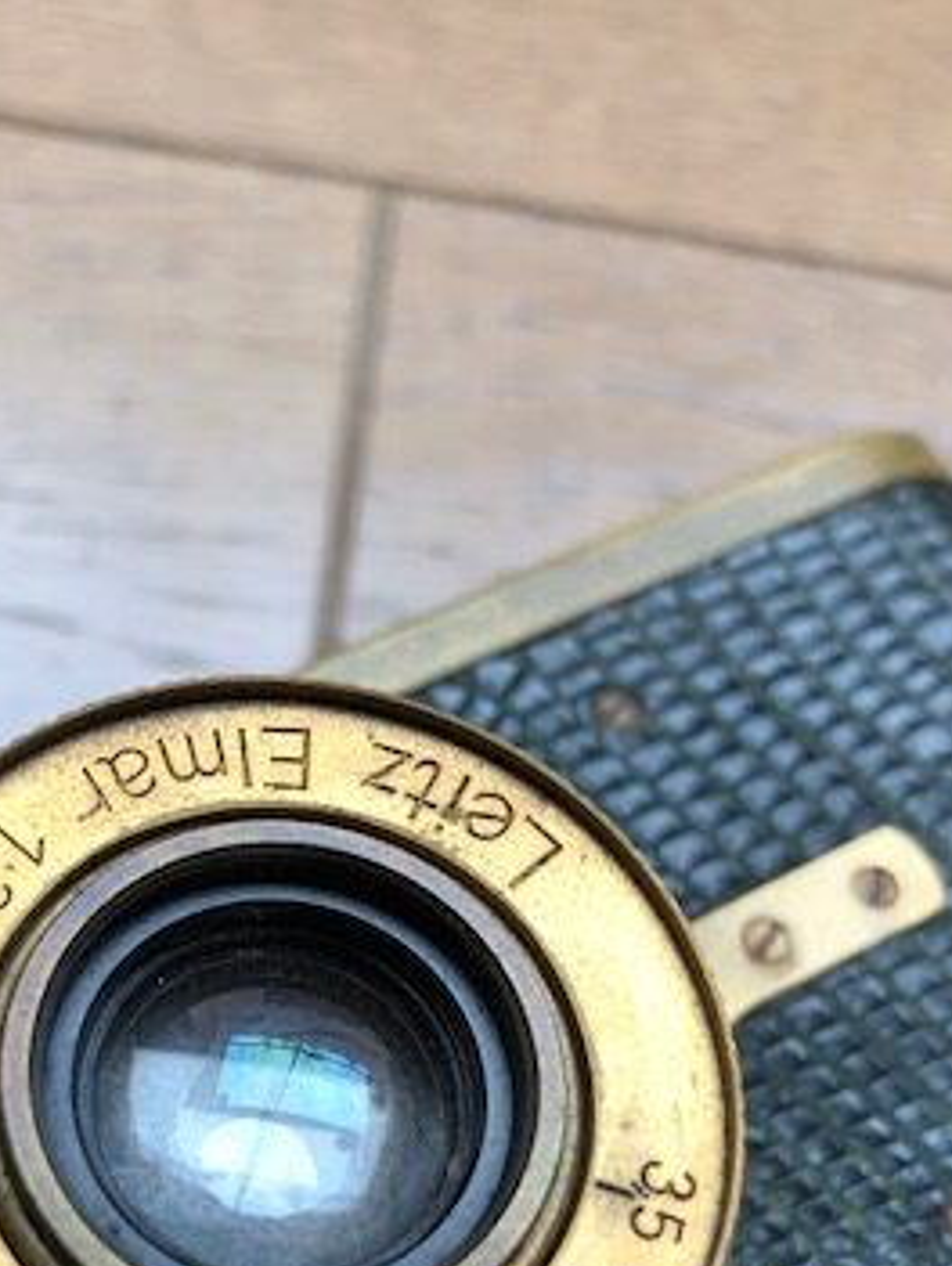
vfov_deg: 36.4
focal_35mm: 51
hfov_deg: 28.3
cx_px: 260
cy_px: 974
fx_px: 1867
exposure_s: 1/120
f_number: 1.8
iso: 32
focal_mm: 4
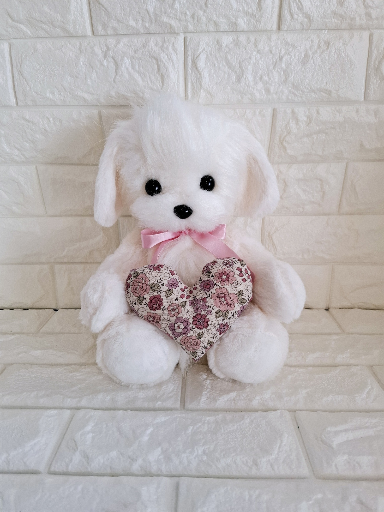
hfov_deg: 58.9
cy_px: 256
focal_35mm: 23
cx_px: 192
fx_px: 340
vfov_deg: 73.9
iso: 64
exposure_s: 1/100
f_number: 1.8
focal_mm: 5.54
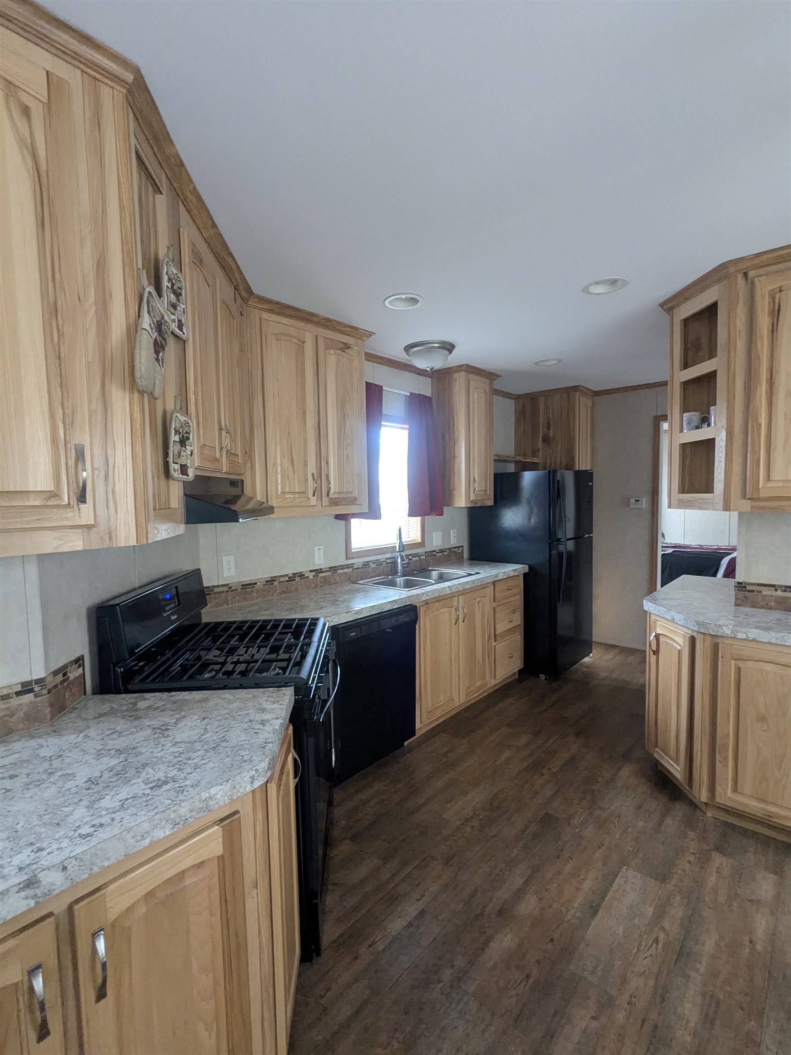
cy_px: 528
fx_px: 487
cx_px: 396
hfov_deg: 78.1
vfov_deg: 94.5
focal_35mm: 16
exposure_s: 1/40
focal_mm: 2.35
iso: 311
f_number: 2.2
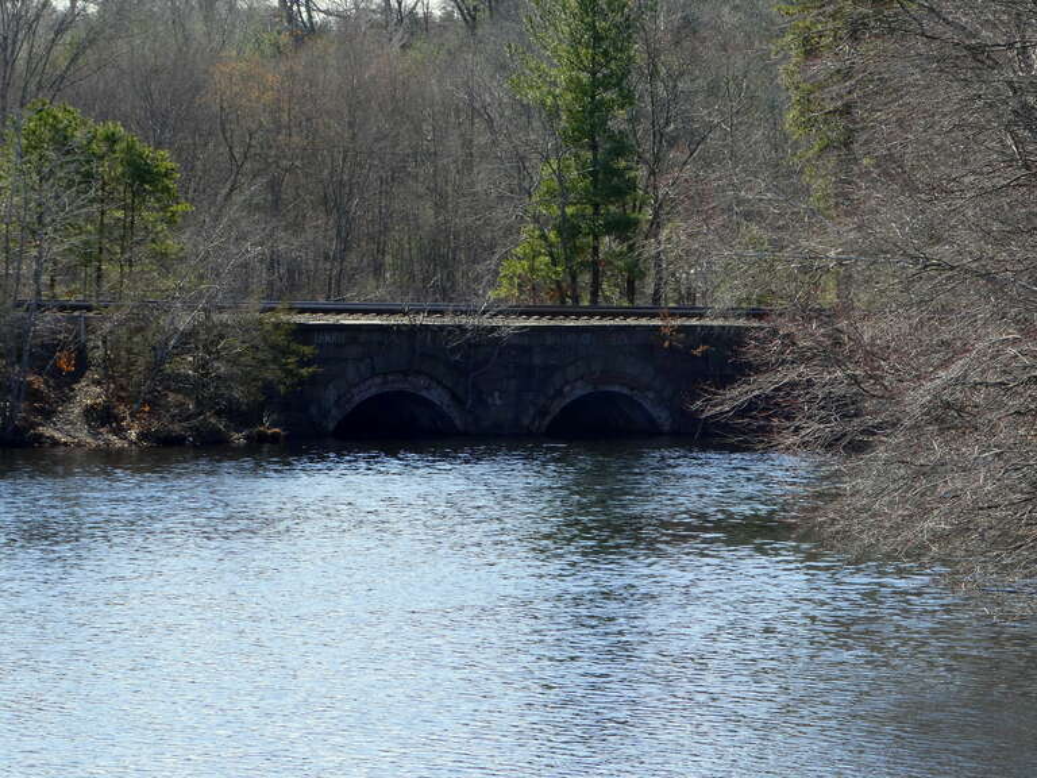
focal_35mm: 172
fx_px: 5153
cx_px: 518
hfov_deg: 11.5
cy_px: 389
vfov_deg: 8.6
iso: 80
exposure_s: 1/160
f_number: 5.6
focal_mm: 30.9
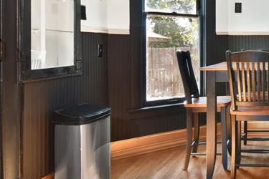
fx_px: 306
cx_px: 272
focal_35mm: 41
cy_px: 73
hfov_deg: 41.1
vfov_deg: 32.5
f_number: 8
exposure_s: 1/10
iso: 320
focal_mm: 10
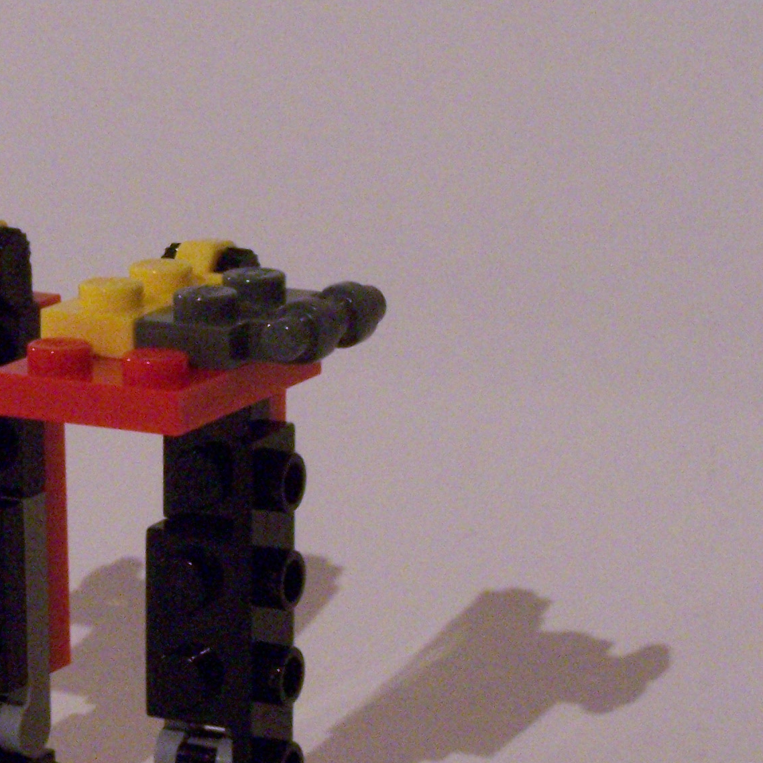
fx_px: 4090
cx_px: 34
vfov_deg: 10.7
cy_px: 452
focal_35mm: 164
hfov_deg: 10.6
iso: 400
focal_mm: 13.7
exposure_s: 1/4
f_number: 8
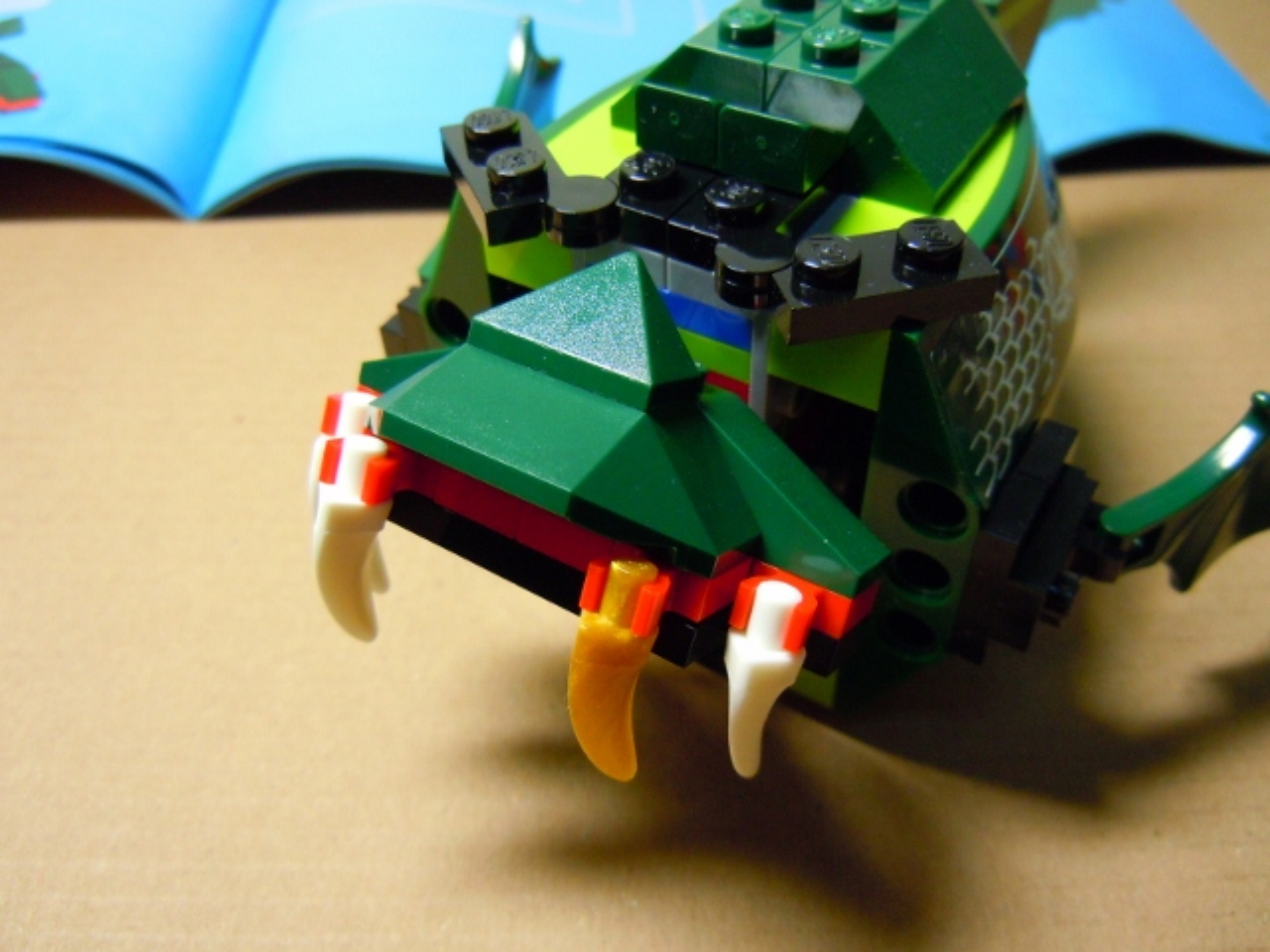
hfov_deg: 60.0
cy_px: 476
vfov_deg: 46.8
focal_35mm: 30
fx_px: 1101
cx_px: 635
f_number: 3.5
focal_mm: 5.4
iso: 400
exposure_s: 1/50
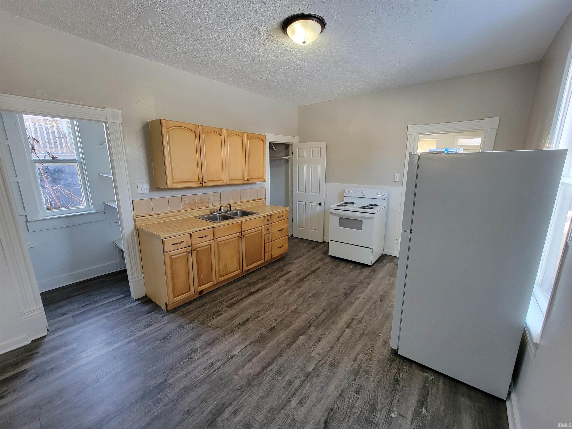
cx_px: 286
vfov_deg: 89.9
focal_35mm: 13
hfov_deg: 106.2
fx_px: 215
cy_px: 214
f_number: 2.2
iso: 250
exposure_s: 1/60
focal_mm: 2.2
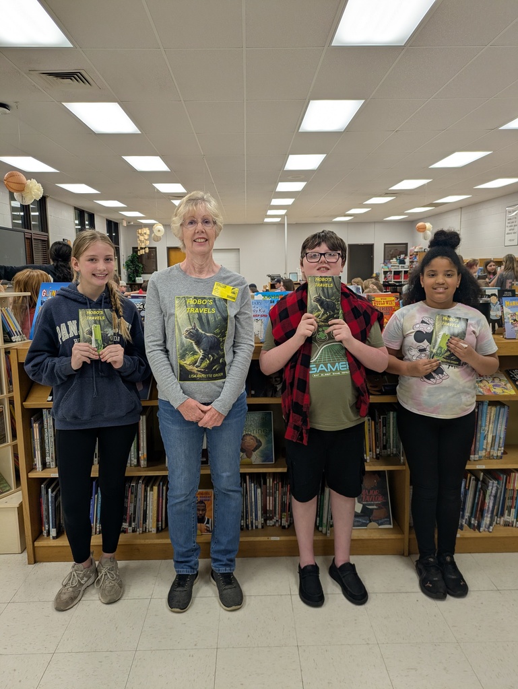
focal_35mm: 25
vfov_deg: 69.4
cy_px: 344
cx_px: 259
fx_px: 498
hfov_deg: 54.9
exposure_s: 1/120
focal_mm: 5.43
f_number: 1.89
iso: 53
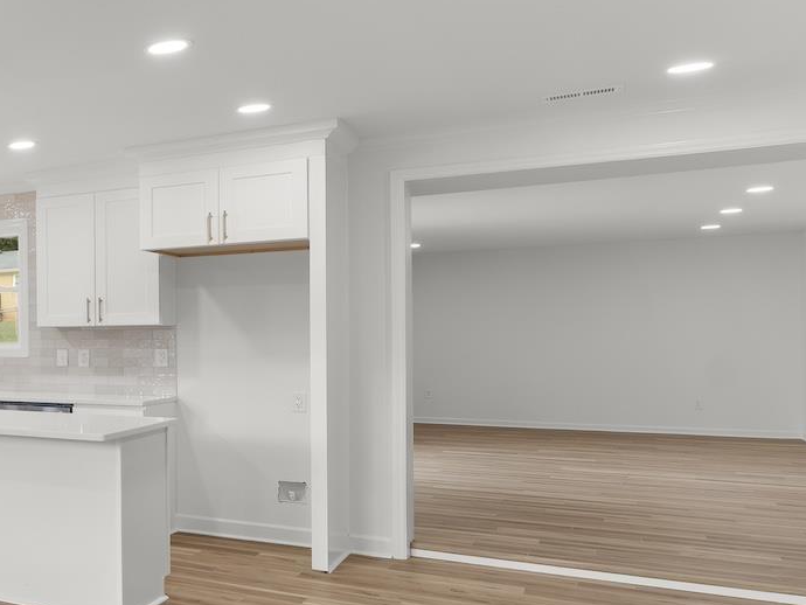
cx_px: -258
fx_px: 908
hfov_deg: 33.7
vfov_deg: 36.8
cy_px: 343
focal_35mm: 39
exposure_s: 1/4
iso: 400
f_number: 6.3
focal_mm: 14
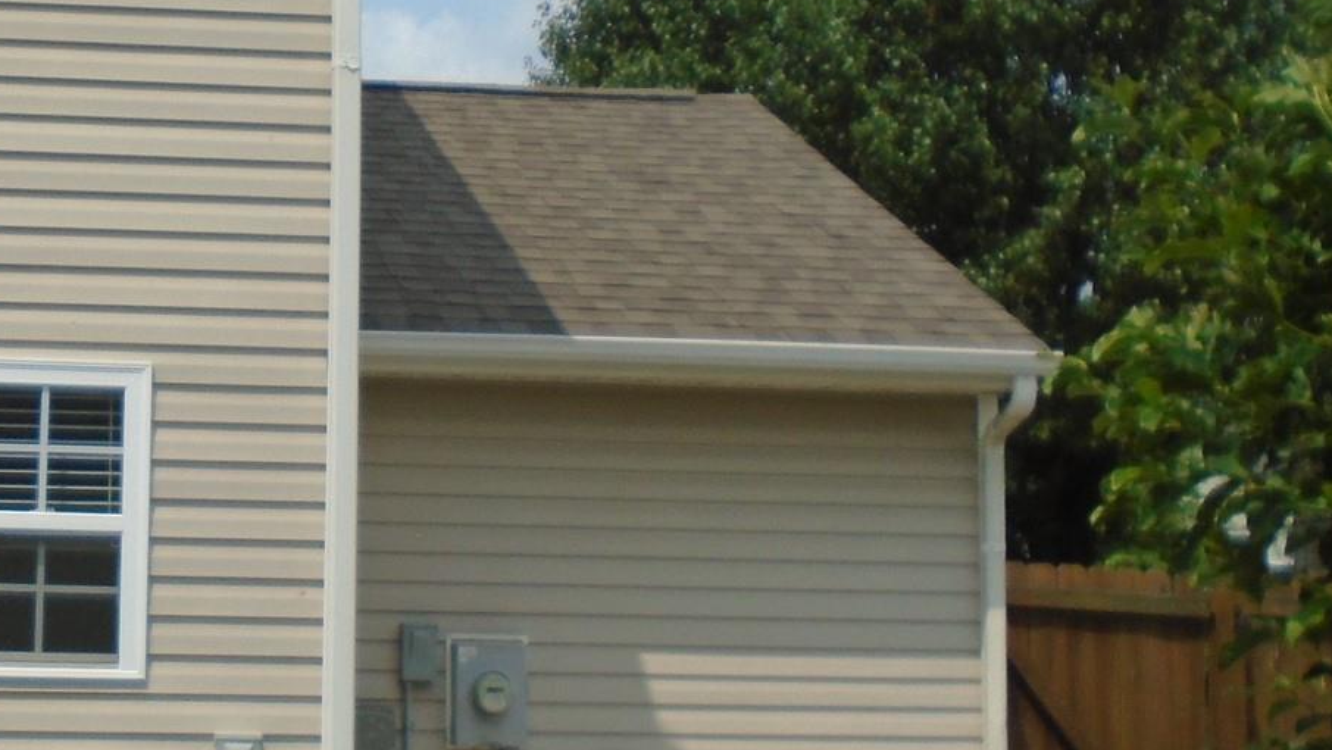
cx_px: 169
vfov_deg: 18.8
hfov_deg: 31.5
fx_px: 2261
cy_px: 329
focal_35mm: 64
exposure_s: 1/250
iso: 100
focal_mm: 4.6
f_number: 8
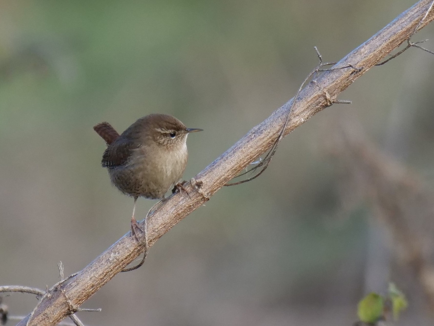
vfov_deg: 1.9
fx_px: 10031
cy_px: 163
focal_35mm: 800
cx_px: 217
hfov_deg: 2.5
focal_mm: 400
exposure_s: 1/400
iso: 800
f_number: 6.3
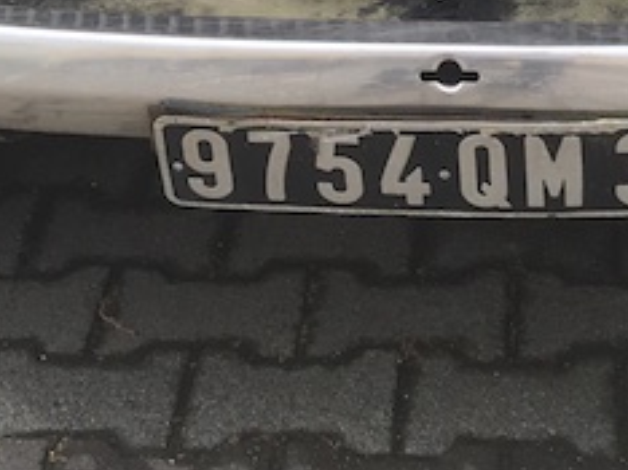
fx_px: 2302
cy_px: -451
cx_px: 435
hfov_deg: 15.5
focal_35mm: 127
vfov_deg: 10.7
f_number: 2.2
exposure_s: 1/110
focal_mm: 4.15
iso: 25
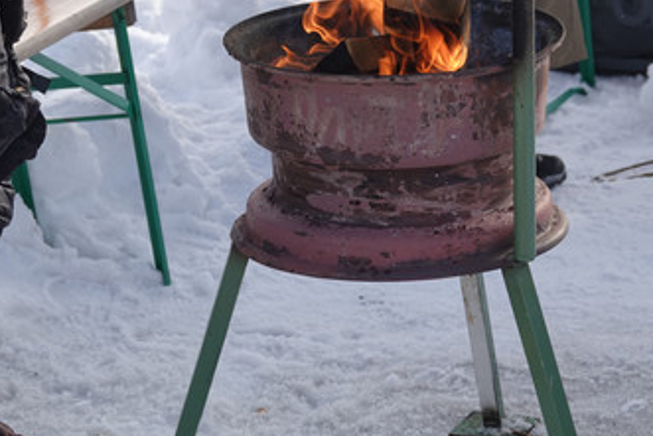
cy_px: 185
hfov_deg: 11.5
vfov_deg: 7.7
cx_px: 371
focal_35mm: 178
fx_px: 3230
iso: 100
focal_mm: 47.94
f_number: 4
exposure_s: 1/500
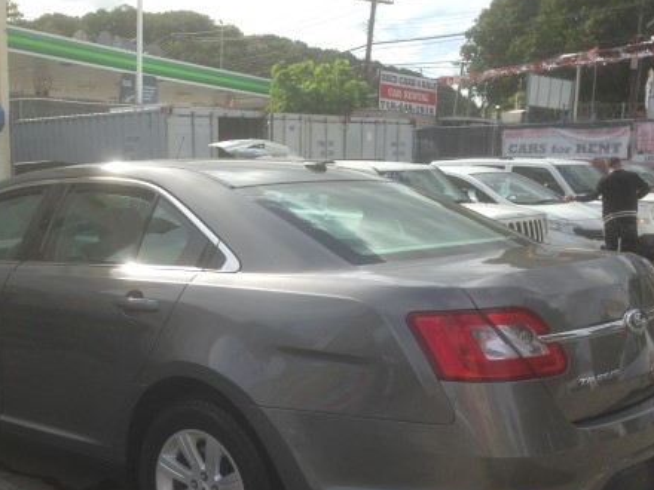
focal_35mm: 48
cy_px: 339
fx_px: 907
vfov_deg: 30.0
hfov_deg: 39.5
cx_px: 256
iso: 50
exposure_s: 1/985
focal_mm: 4.12
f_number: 2.4
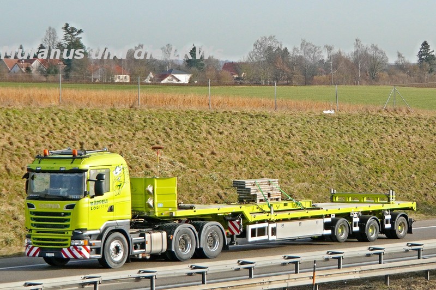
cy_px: 145
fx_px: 933
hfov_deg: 26.3
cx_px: 218
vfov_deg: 17.7
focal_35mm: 77
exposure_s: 1/3200
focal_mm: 51.4
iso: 800
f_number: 5.6
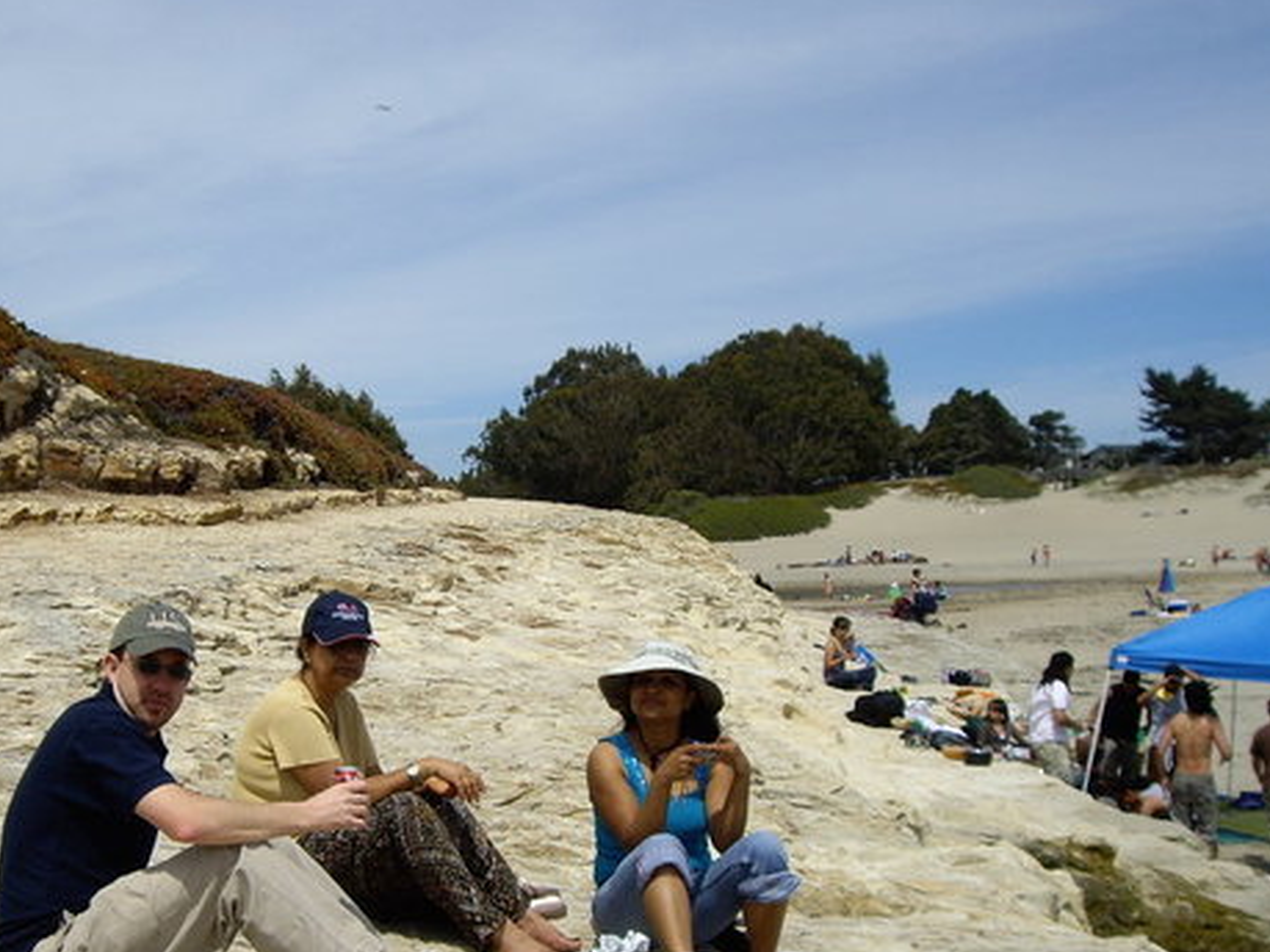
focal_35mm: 53
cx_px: 423
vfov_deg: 27.4
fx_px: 1944
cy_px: 581
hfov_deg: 35.8
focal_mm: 6.2
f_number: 4.3
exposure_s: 1/640
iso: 50
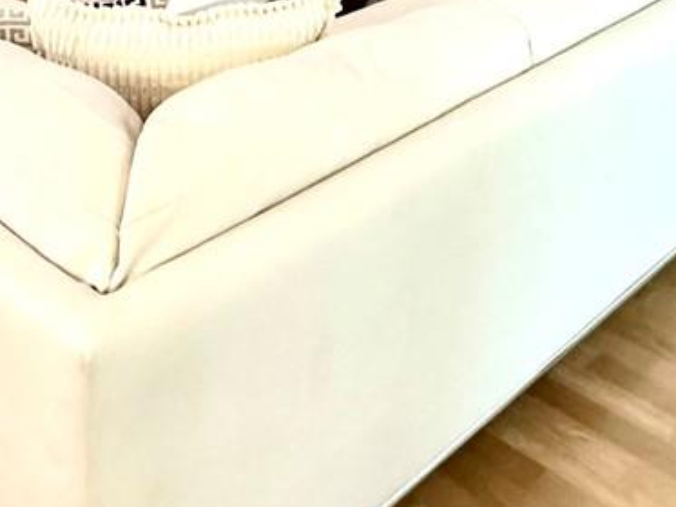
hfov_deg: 32.1
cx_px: 304
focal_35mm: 60
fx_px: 1172
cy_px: -264
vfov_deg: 20.7
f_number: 2.2
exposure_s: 1/60
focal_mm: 2.22
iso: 400
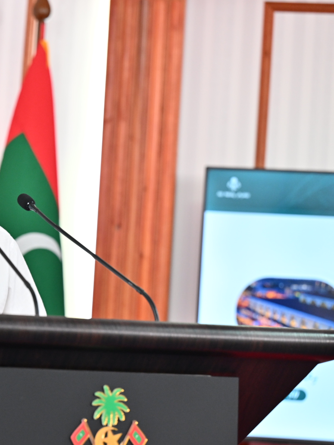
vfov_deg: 9.4
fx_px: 2714
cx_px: 10
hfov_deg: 7.0
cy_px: 232
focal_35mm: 211
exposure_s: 1/200
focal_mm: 140
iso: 1600
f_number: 4
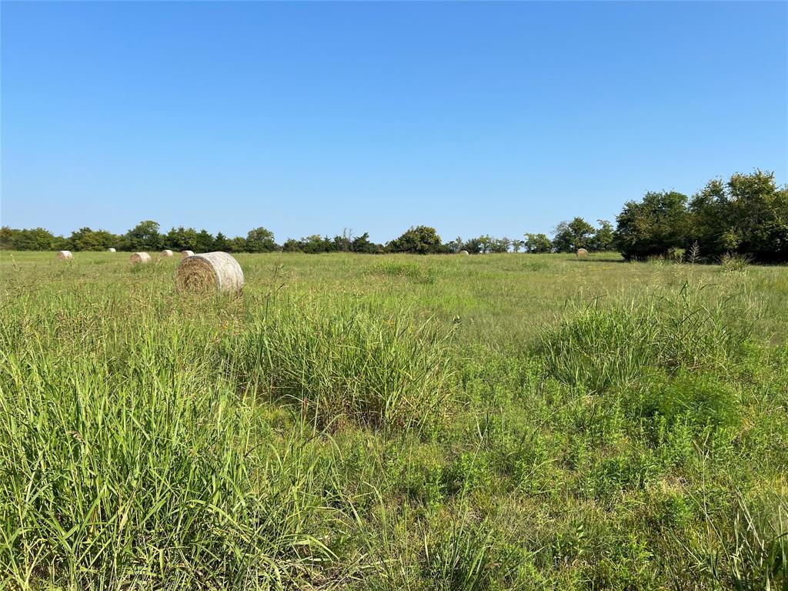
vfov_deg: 53.1
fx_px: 592
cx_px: 394
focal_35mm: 26
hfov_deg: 67.3
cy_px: 296
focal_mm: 5.7
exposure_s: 1/4115
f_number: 1.5
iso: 50
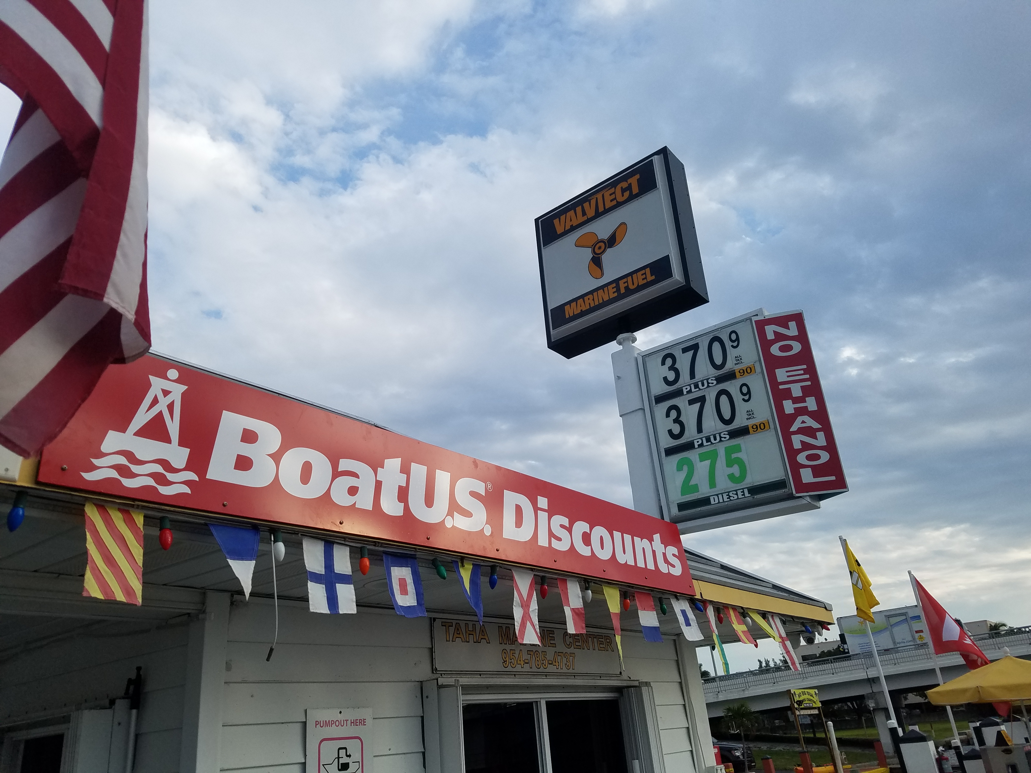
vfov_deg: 53.1
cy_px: 386
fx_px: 774
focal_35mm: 26
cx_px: 516
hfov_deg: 67.3
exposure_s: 1/1544
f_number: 1.7
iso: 50
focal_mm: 4.2
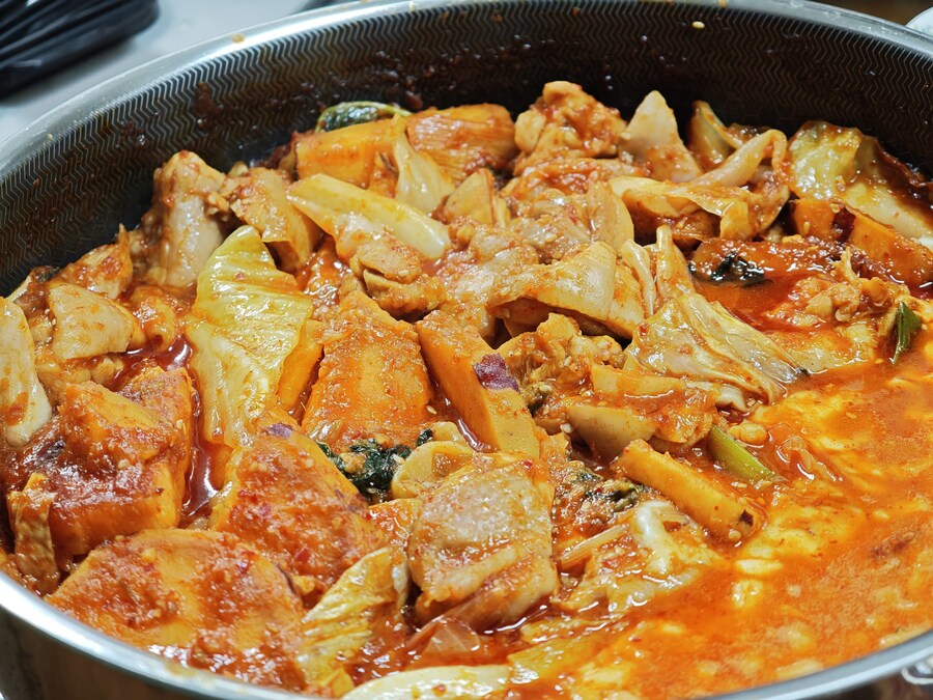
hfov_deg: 27.8
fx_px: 1887
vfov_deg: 21.0
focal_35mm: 70
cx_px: 466
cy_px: 350
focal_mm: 11.5
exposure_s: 1/120
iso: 400
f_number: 1.8
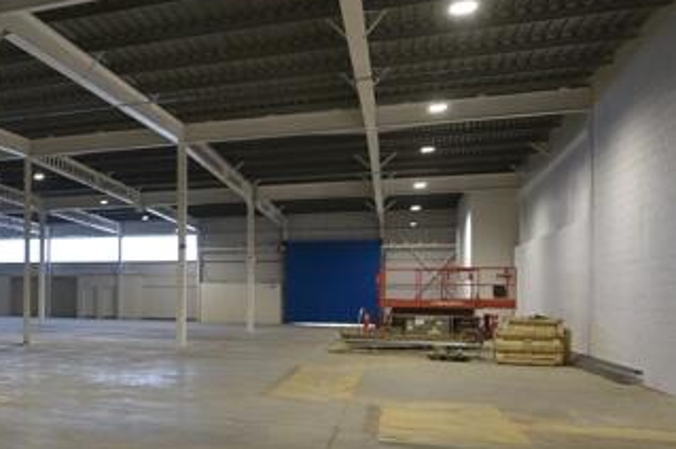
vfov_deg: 29.7
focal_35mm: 45
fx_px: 844
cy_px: 285
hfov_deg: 31.2
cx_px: -248
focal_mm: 14
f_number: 10
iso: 640
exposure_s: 1/160
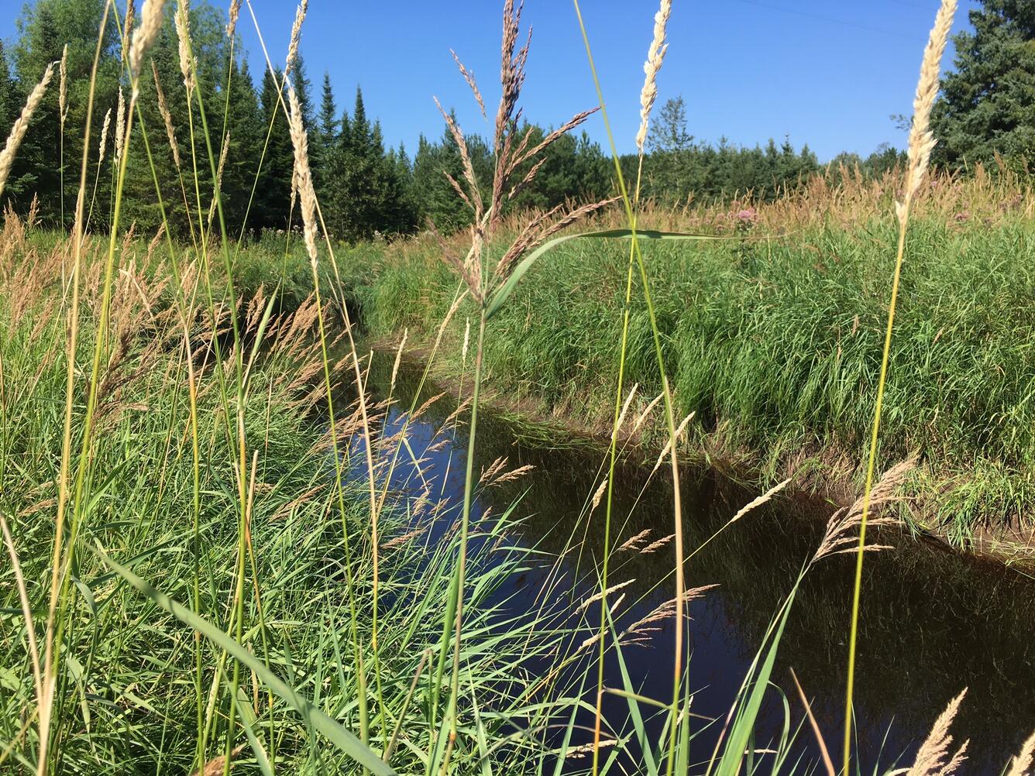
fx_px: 867
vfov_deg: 48.2
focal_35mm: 29
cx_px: 518
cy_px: 388
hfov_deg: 61.7
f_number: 2.2
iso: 25
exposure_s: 1/1026
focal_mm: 4.15
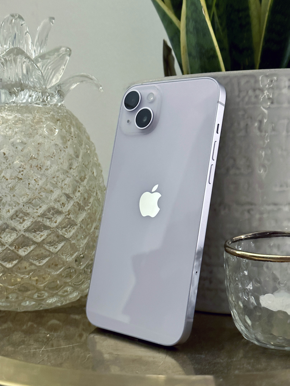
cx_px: 145
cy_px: 193
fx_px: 536
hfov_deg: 30.3
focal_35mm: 48
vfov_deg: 39.7
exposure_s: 1/25
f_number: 1.78
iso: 640
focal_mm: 6.86
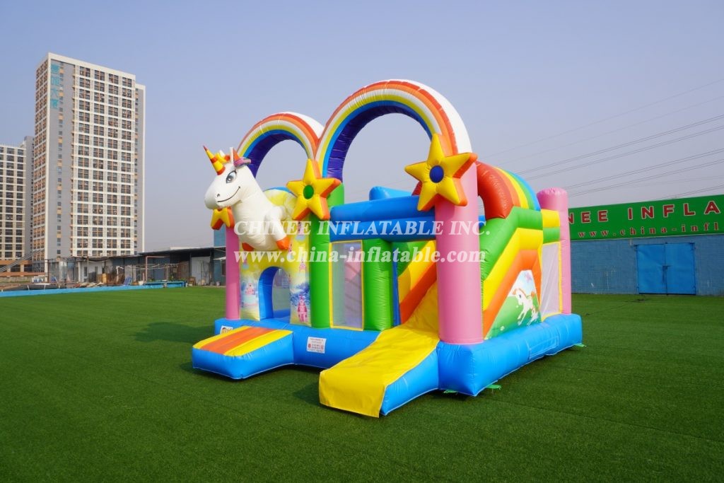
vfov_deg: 53.1
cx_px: 362
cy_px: 242
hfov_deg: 73.7
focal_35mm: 24
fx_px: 483
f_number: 10
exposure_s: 1/160
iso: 100
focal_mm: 16
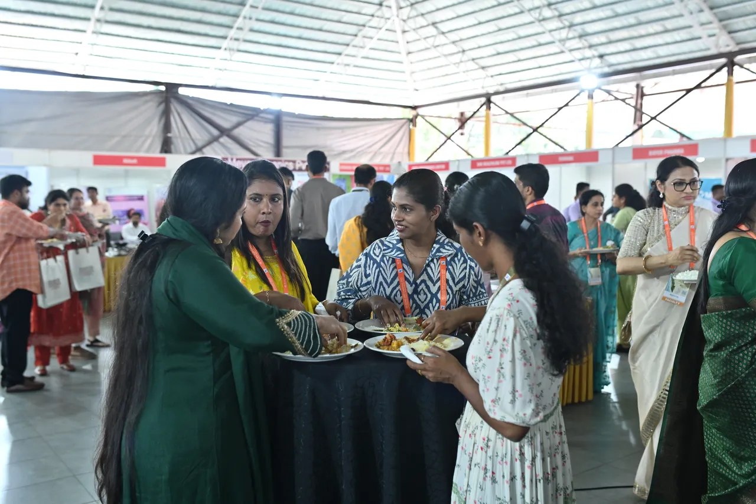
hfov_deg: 54.4
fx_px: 735
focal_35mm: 35
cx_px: 378
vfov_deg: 37.8
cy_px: 252
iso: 500
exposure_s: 1/125
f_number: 3.2
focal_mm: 35
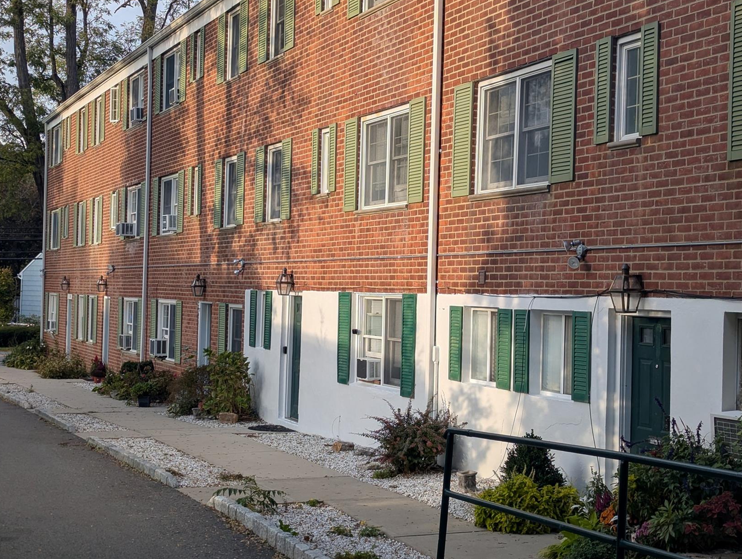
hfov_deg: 32.1
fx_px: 1288
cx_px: 393
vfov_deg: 24.5
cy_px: 270
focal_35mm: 60
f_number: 1.85
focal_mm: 6.81
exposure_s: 1/844
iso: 42
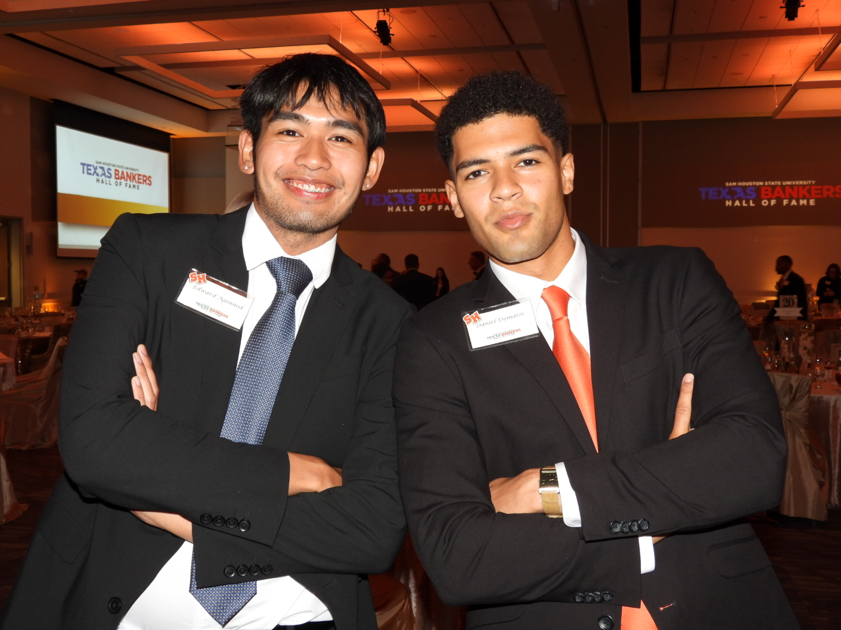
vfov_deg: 36.0
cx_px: 420
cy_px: 315
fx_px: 972
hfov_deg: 46.8
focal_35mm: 40
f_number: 3.2
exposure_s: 1/30
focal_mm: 7.1
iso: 200
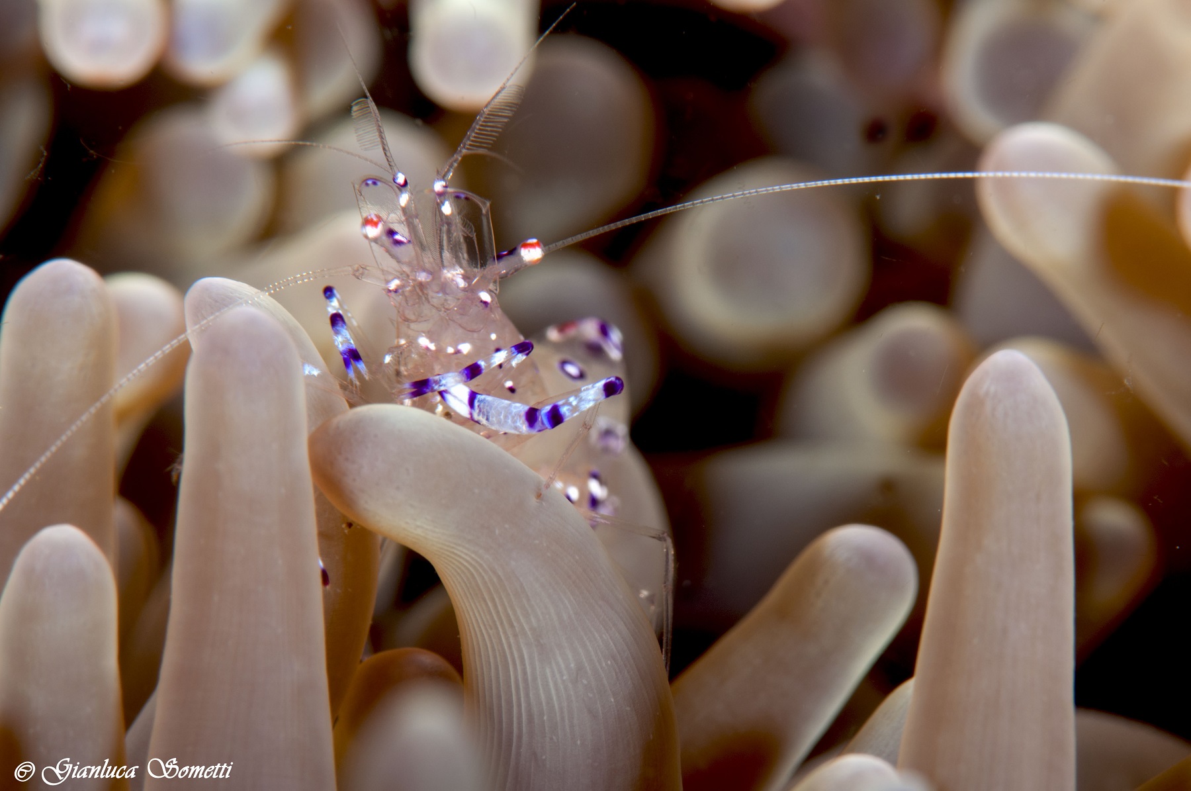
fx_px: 5204
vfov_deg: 8.7
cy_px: 396
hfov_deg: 13.1
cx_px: 596
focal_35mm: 158
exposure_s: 1/200
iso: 100
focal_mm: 105
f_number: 20
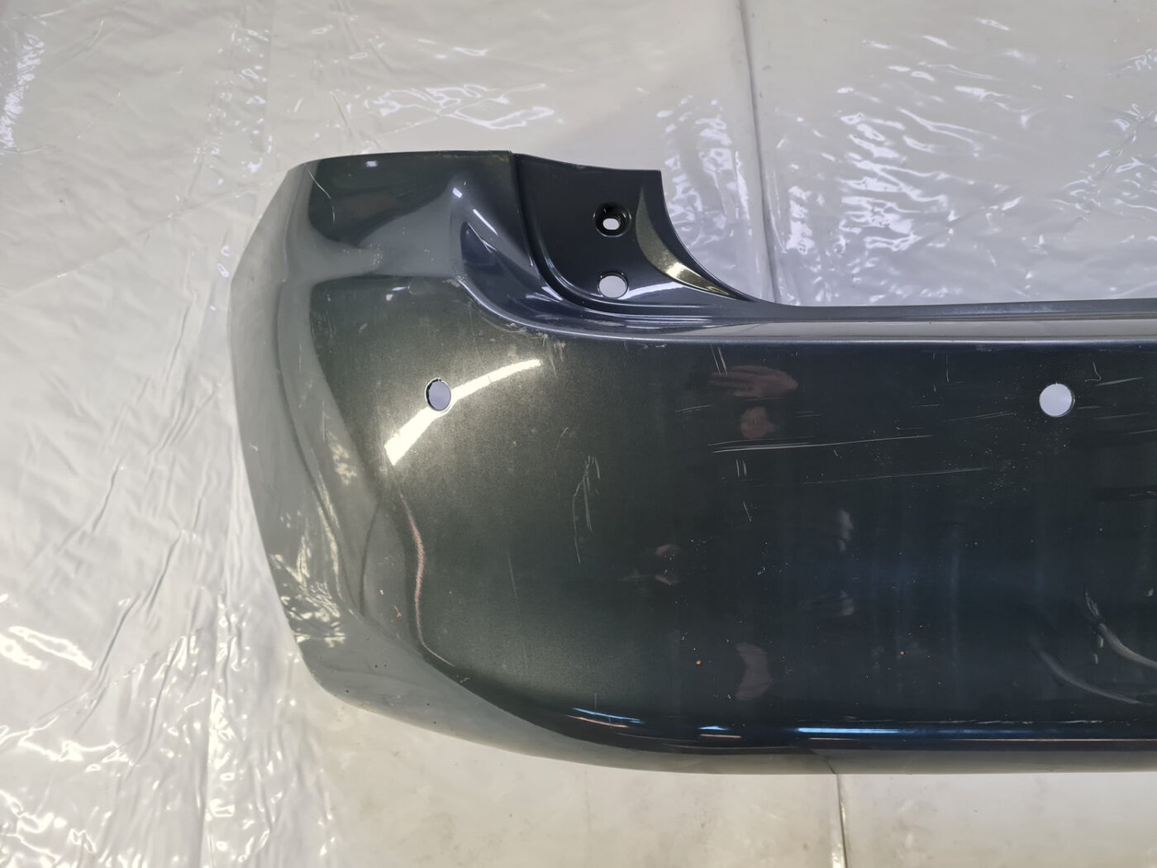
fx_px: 869
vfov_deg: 53.1
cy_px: 434
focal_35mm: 26
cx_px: 578
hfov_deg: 67.3
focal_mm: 5.4
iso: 125
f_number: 1.8
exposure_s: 1/100
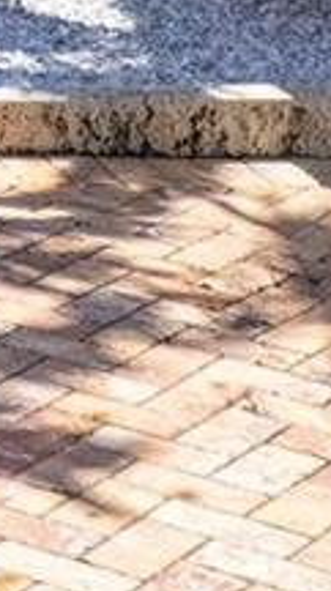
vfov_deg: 11.3
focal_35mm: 171
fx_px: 2677
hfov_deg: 6.1
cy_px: -628
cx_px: -914
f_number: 2.8
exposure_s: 1/4000
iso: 150
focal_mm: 8.38
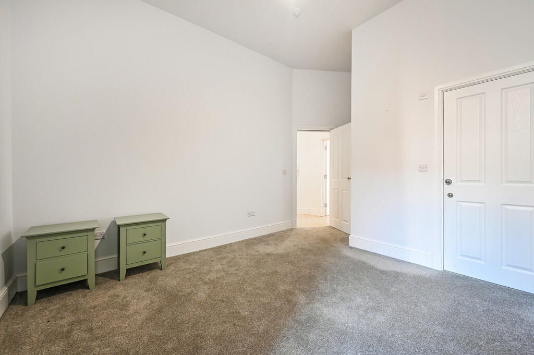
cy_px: 178
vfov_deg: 81.1
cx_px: 267
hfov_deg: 104.3
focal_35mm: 14
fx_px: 207
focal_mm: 14
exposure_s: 1/3
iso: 400
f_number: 9
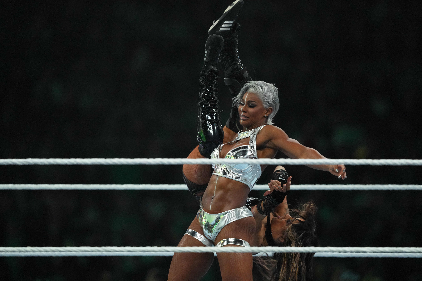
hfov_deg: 5.2
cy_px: 140
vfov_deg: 3.4
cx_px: 211
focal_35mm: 400
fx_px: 4689
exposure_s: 1/1000
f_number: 3.2
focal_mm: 400
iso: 6400
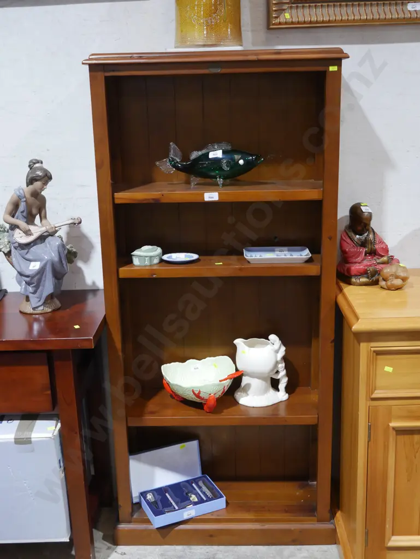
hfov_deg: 34.4
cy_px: 280
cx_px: 210
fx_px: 679
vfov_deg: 44.8
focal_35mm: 42
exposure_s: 1/60
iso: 1250
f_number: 5.6
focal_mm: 21
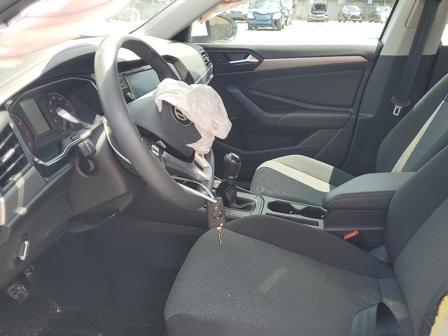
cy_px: 210
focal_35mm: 34
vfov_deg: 41.5
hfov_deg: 53.6
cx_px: 269
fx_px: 440
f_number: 1.5
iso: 50
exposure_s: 1/370
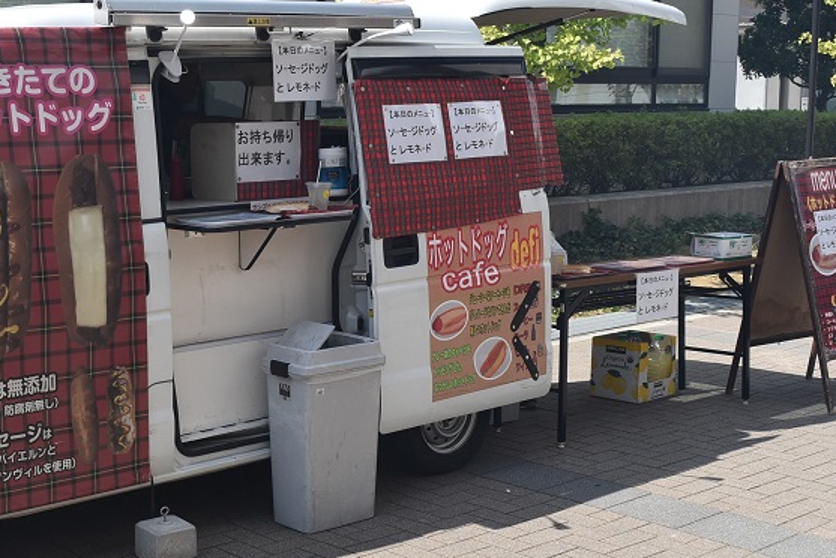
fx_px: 1348
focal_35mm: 58
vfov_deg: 23.4
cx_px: 231
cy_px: 279
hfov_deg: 33.9
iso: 200
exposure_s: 1/400
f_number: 10
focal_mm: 24
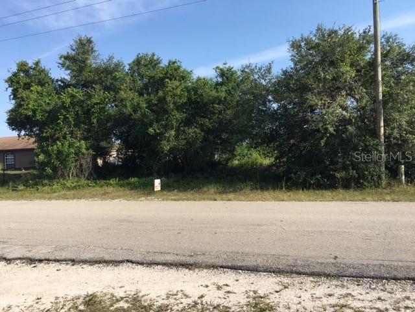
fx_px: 348
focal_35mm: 29
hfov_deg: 61.7
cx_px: 208
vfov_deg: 48.2
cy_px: 156
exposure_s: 1/1026
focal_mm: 4.15
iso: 25
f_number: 2.2
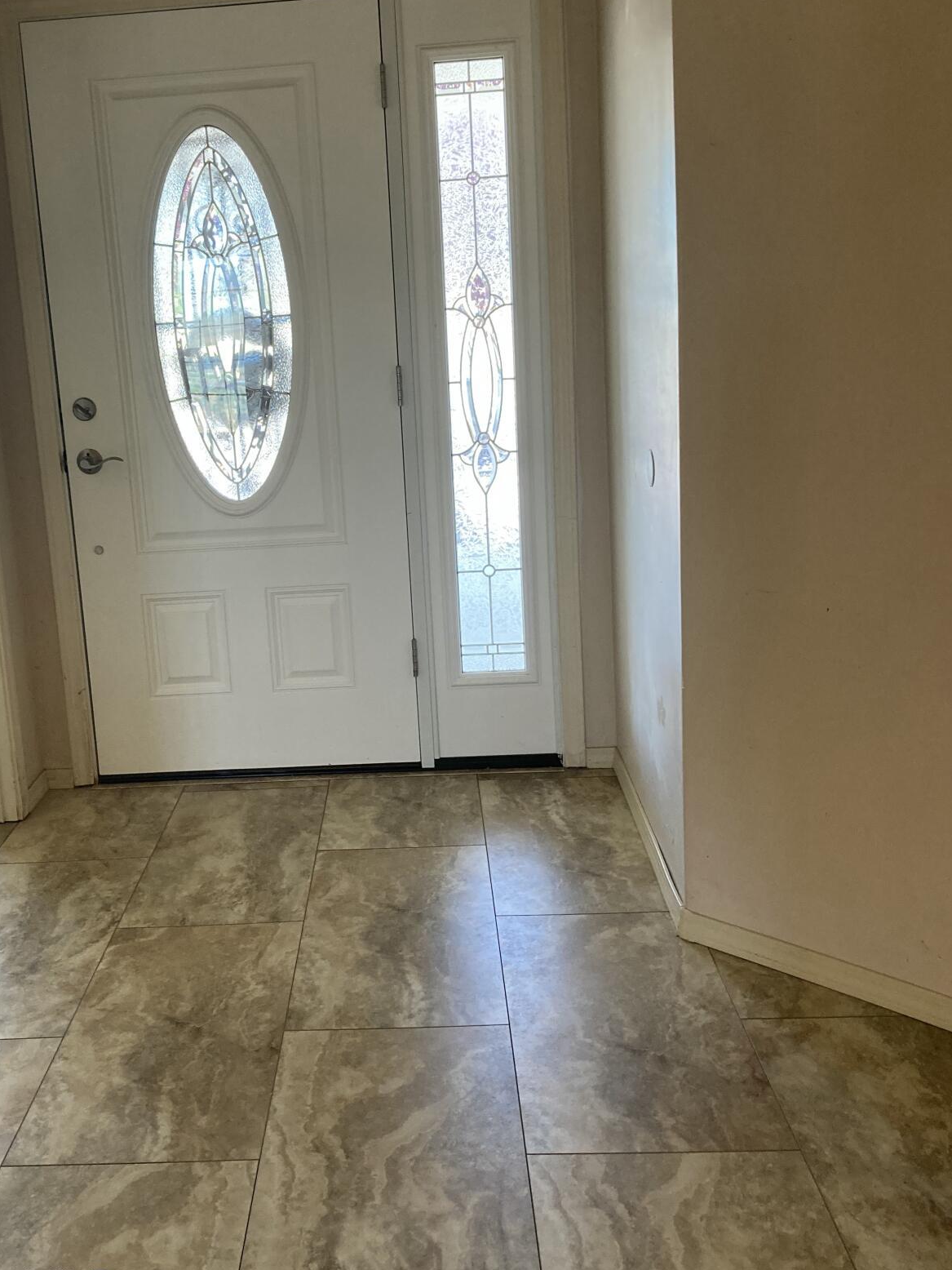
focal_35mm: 36
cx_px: 348
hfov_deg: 39.4
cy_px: 548
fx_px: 1320
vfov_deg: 51.2
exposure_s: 1/60
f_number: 1.8
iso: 125
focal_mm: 3.99
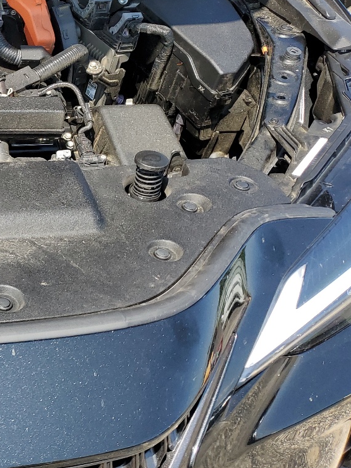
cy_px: 175
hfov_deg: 22.8
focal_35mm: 55
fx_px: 744
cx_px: -140
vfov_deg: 34.7
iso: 50
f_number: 1.5
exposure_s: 1/1111
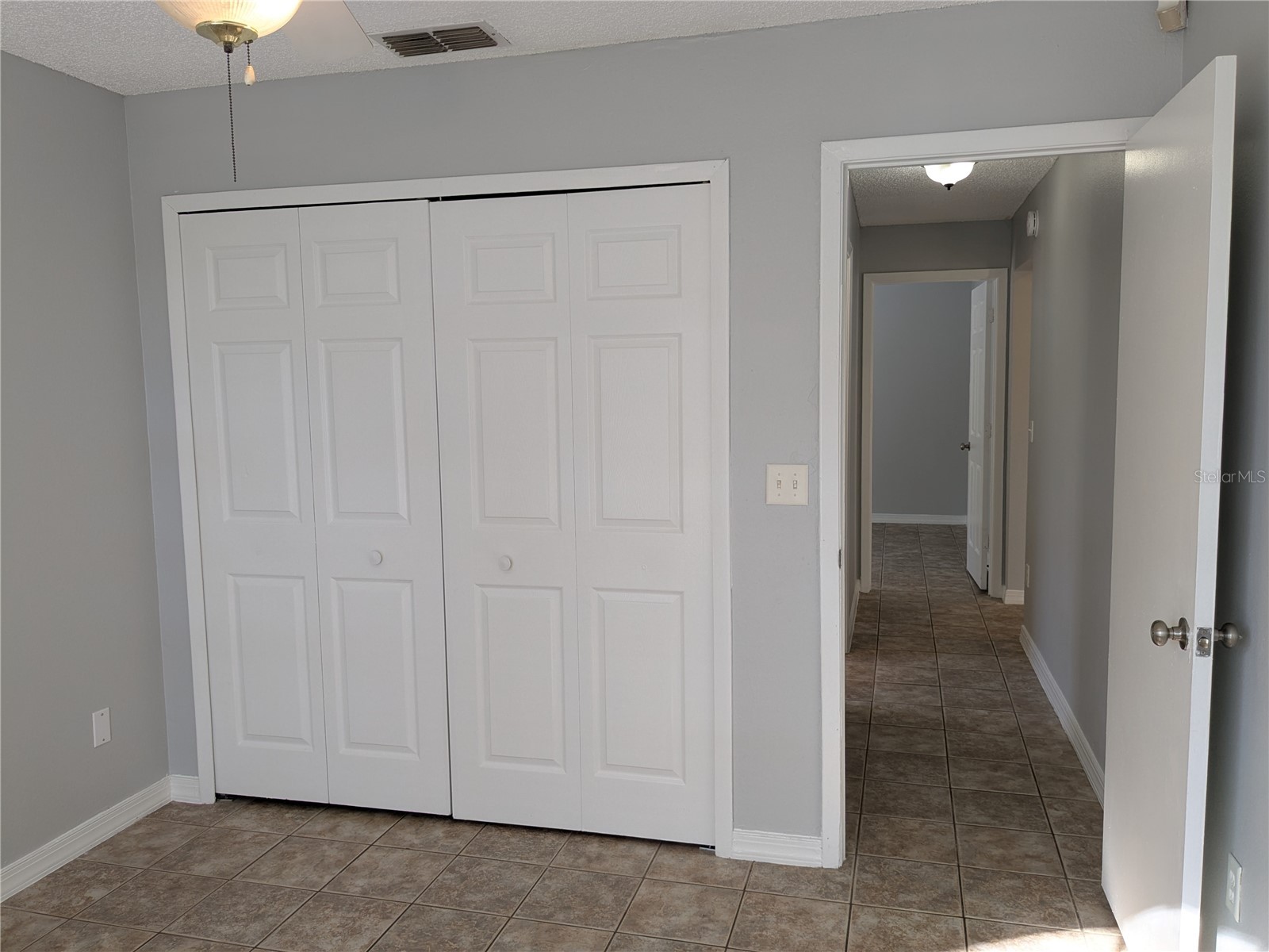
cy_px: 476
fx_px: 990
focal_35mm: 27
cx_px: 634
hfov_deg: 65.3
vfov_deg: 51.4
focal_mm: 4.38
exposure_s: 1/120
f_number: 1.73
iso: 58
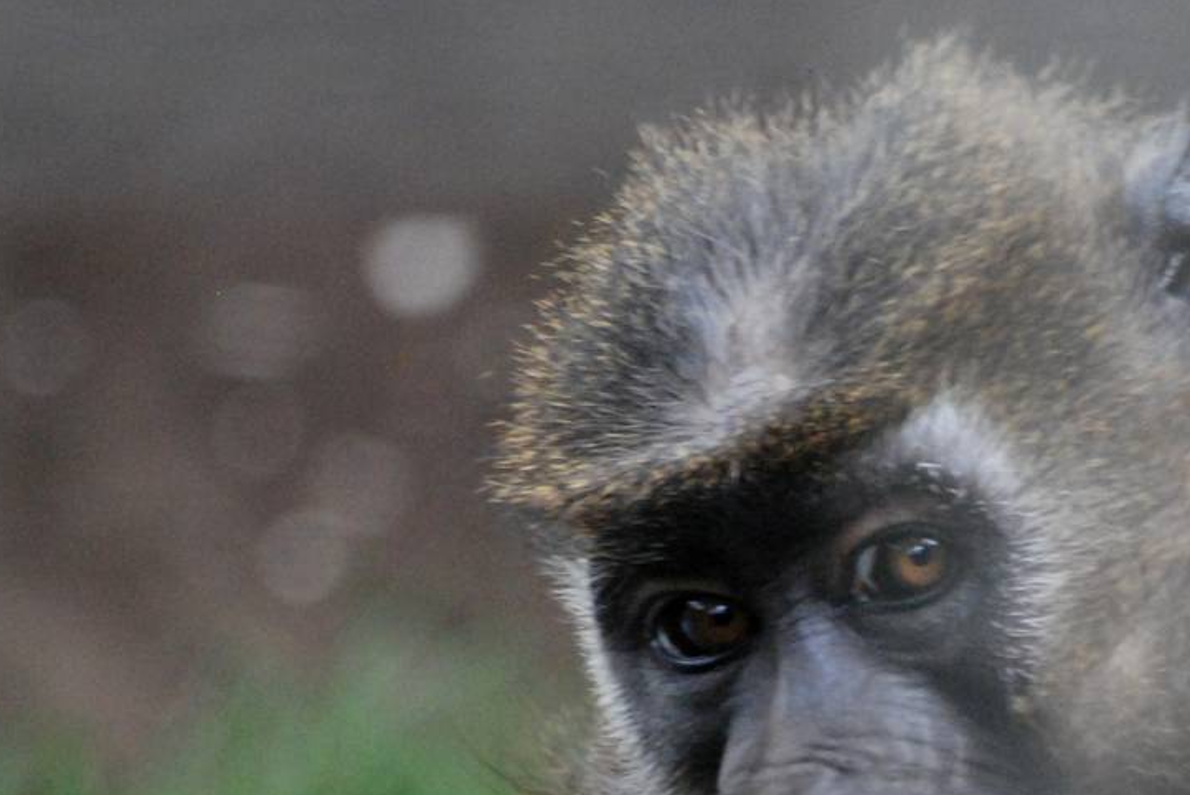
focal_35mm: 999
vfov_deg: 1.4
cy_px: 682
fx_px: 33048
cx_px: 928
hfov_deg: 2.1
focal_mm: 300
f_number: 5.6
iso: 1600
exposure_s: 1/160
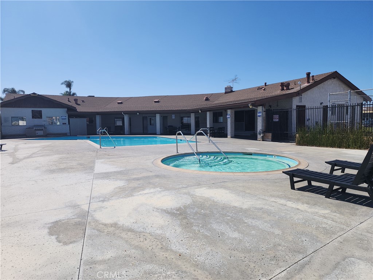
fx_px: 248
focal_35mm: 23
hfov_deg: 73.9
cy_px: 140
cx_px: 186
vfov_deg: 58.9
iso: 12
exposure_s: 1/1904
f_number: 1.8
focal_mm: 6.4
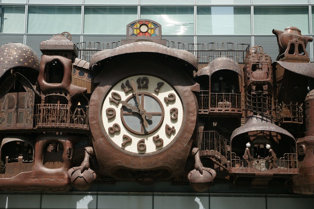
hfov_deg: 32.9
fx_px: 532
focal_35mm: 61
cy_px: 127
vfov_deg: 22.2
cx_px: 151
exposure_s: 1/320
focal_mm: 45
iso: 400
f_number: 11
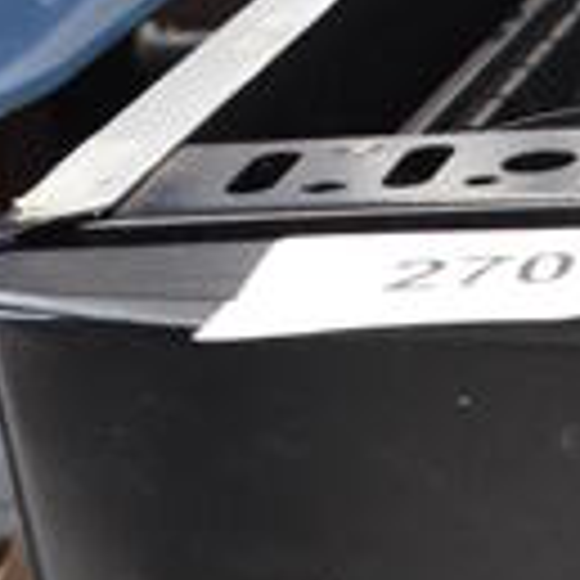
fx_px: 3071
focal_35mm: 162
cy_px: 1180
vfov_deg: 10.0
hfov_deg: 9.9
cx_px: 1214
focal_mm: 18
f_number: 3.5
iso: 3200
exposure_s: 1/20
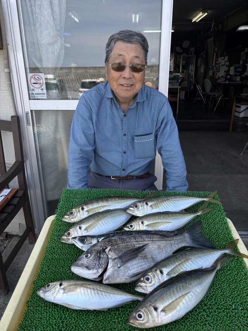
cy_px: 166
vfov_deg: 67.3
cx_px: 124
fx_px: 248
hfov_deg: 53.0
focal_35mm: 26
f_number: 1.6
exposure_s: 1/837
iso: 50
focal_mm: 5.96
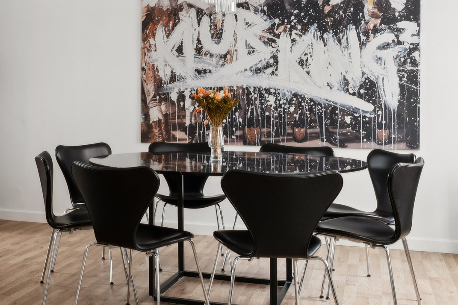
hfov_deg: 33.4
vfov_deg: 24.1
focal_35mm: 56
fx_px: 712
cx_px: 31
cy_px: 111
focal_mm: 20
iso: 800
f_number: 11
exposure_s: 1/6
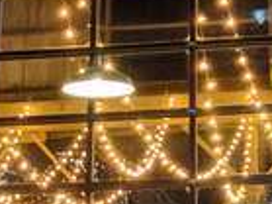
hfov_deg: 13.1
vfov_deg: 9.7
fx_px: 1178
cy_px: -37
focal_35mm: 150
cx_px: 233
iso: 661
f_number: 2
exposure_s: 1/27.9
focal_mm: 4.67
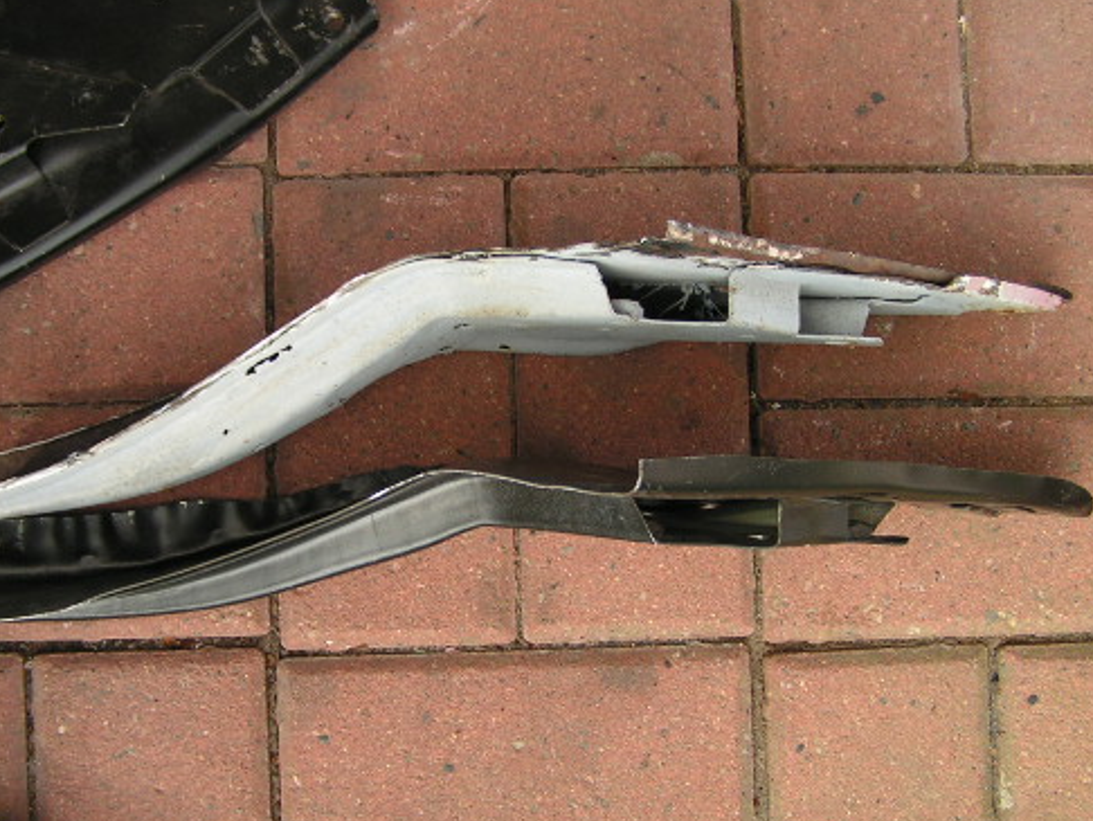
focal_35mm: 50
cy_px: 403
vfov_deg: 29.1
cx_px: 531
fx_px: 1580
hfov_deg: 38.2
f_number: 2.8
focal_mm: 6.3
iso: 50
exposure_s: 1/60
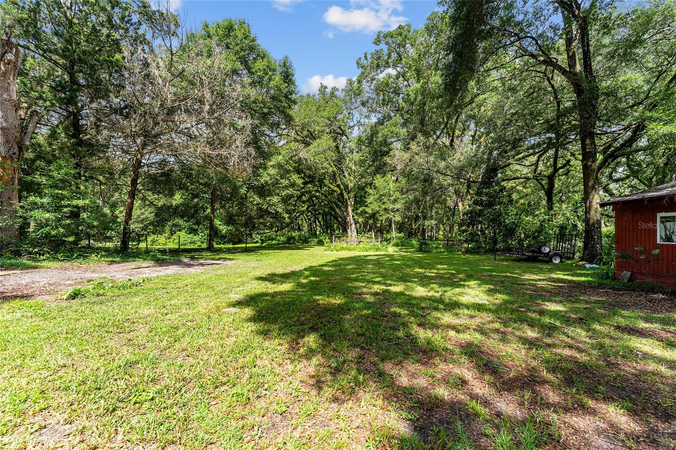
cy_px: 225
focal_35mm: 14
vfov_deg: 81.2
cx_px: 338
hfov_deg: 104.3
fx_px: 263
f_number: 7.1
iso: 640
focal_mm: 14
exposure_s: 1/400
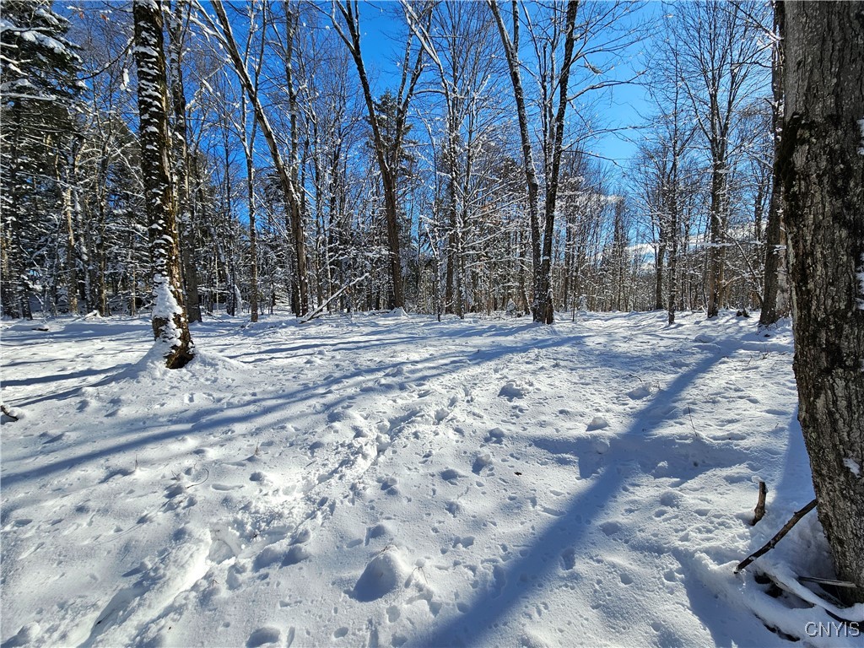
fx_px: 324
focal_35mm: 13
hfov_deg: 106.2
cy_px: 324
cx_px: 432
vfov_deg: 89.9
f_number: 2.2
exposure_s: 1/1484
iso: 50
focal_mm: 2.2
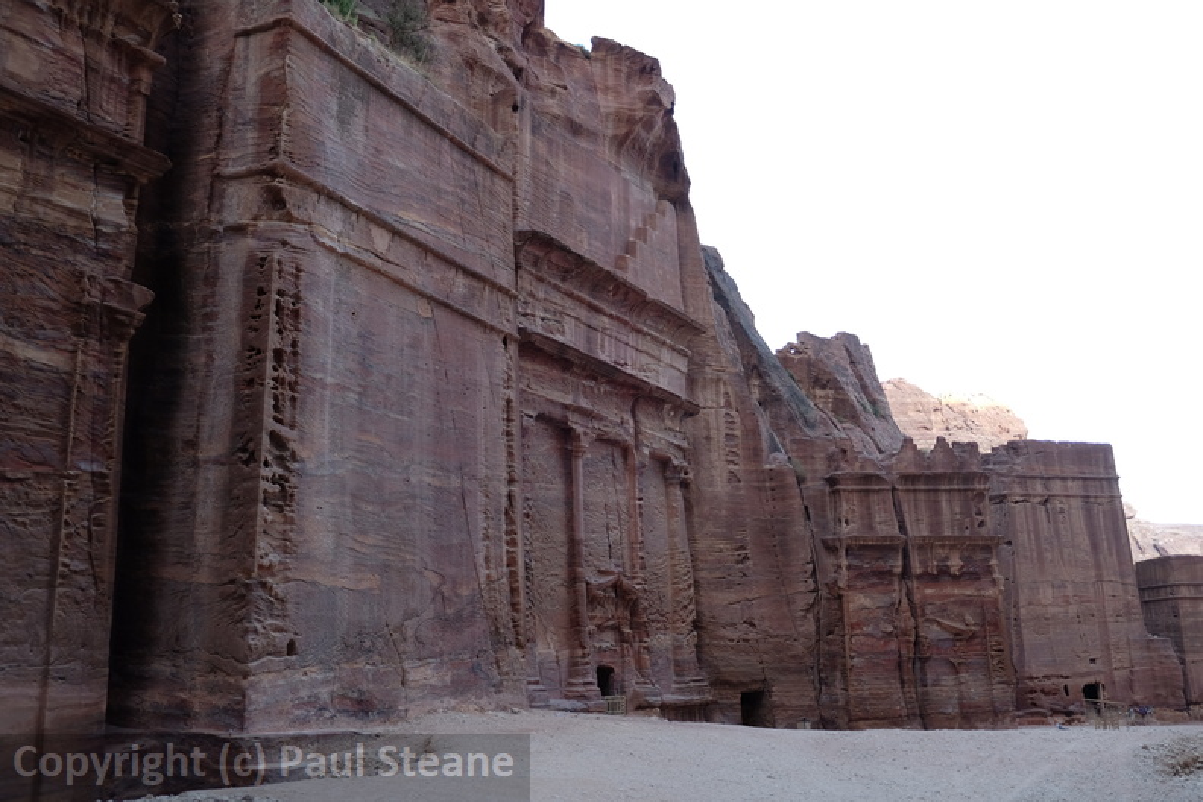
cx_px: 602
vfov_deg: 40.0
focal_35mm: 33
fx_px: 1103
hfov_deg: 57.2
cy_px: 401
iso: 200
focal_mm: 22.3
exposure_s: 1/110
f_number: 3.2
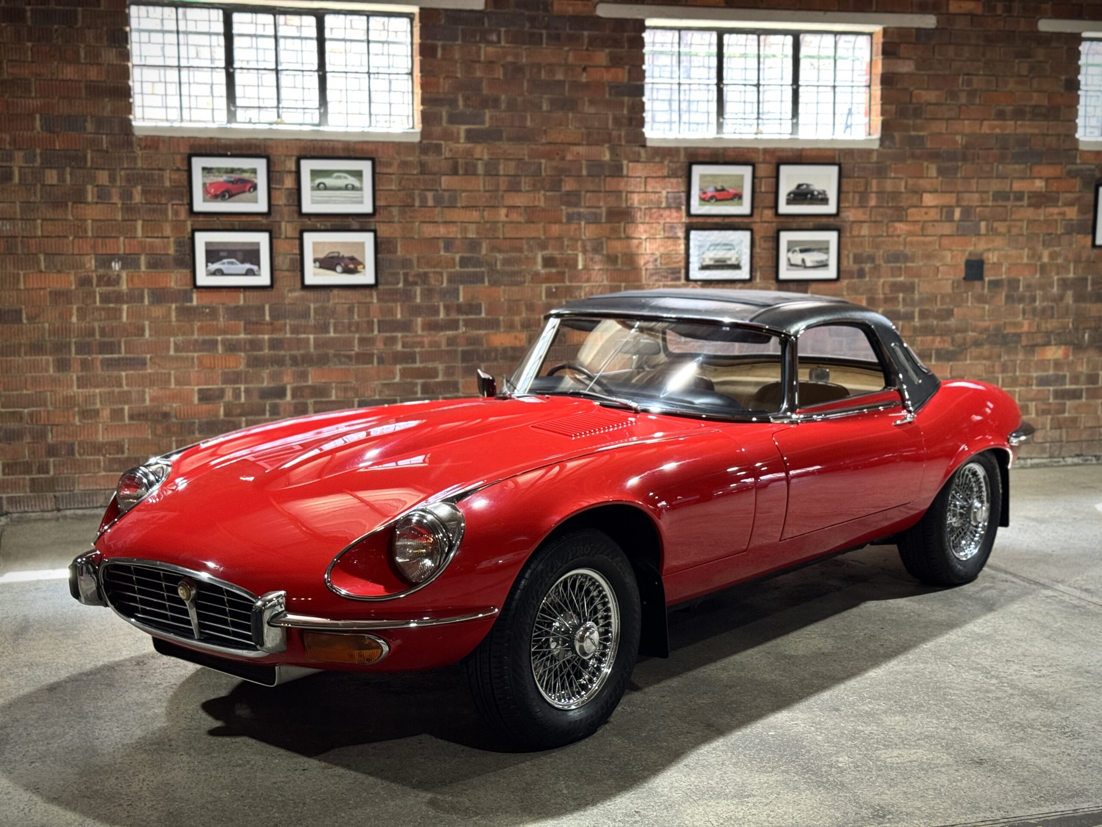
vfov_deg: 30.3
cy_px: 414
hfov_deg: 39.7
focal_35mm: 48
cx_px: 551
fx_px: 1528
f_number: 1.78
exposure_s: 1/50
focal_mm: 6.76
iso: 250
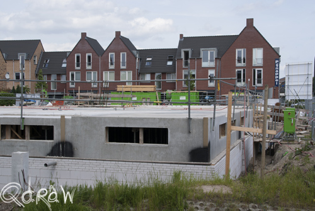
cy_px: 106
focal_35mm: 42
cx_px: 158
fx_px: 368
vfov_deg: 32.0
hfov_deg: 46.3
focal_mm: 28
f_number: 9
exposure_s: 1/160
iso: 100
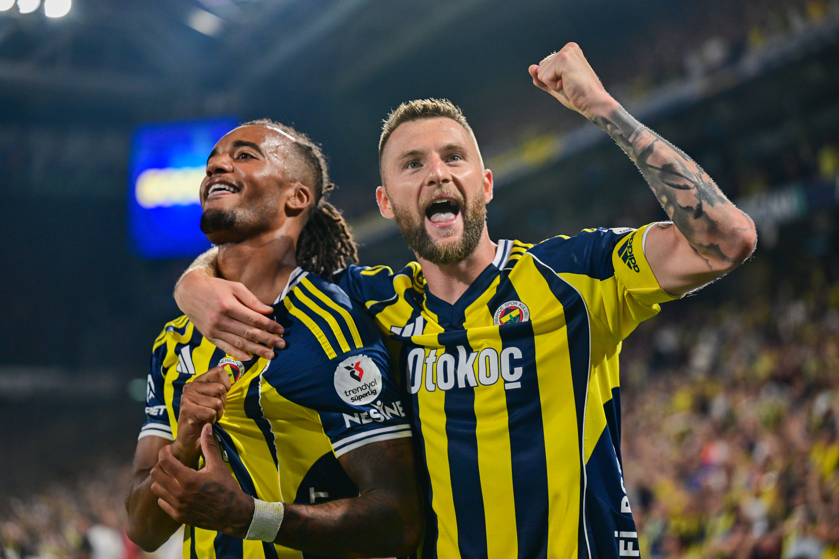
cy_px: 280
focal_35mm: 110
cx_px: 420
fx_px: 2563
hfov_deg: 18.6
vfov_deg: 12.5
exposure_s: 1/2000
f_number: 2.8
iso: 2500
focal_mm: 110
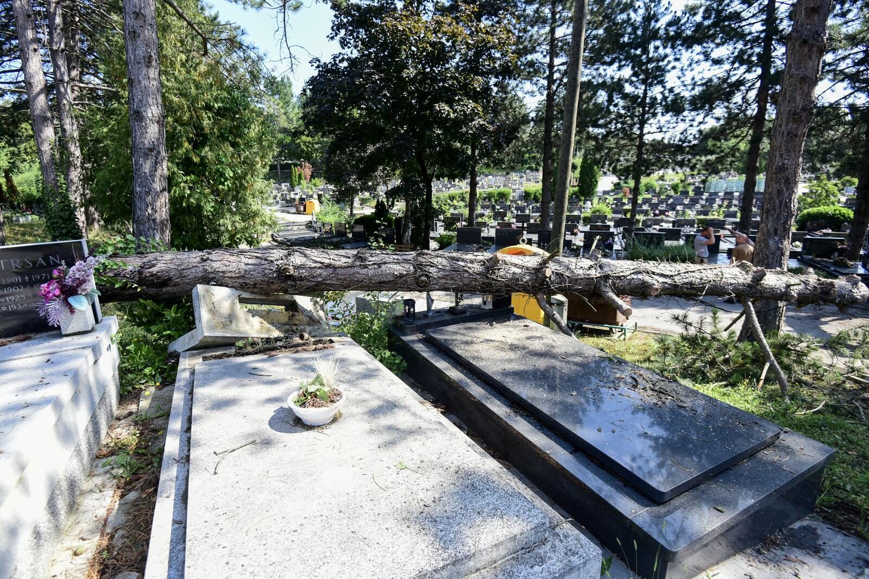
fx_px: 386
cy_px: 290
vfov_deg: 73.8
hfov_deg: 96.7
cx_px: 434
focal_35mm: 16
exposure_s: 1/1000
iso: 500
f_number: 4
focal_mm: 16
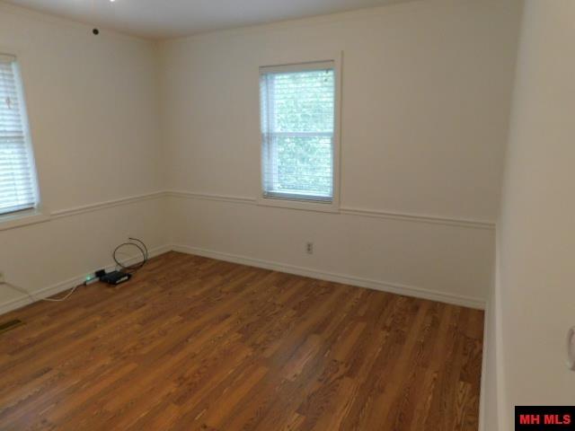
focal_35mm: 23
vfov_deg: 58.9
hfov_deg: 73.9
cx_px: 288
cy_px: 216
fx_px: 382
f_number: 3
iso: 400
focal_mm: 4
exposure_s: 1/15
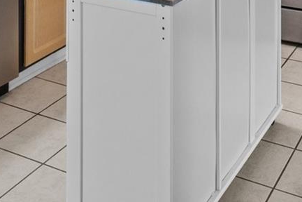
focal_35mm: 63
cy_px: -169
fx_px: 528
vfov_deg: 17.3
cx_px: 181
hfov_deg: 31.8
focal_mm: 17
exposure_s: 2
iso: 320
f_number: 9
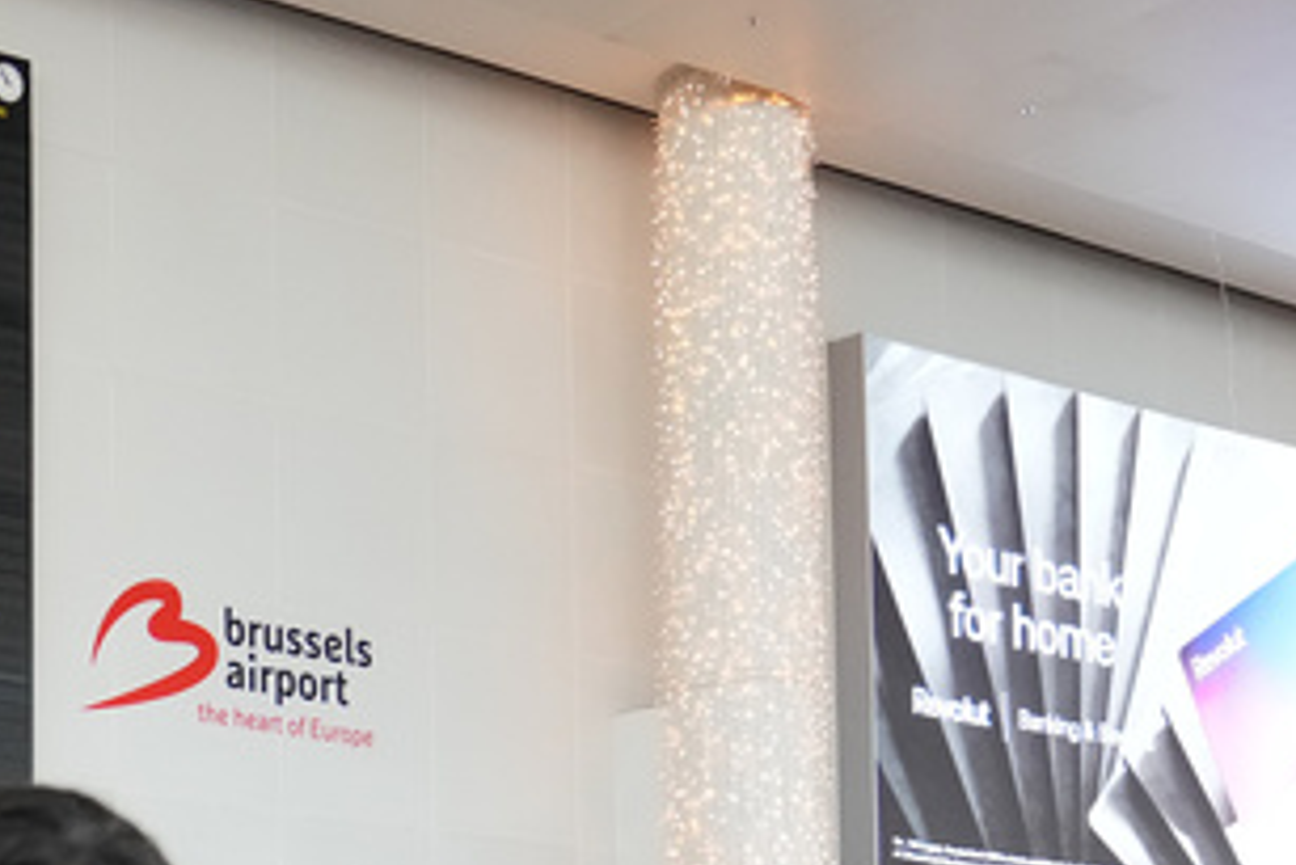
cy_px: 1188
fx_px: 2881
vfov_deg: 16.0
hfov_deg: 22.7
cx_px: -371
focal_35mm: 80
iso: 3200
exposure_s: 1/640
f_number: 2.8
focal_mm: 24
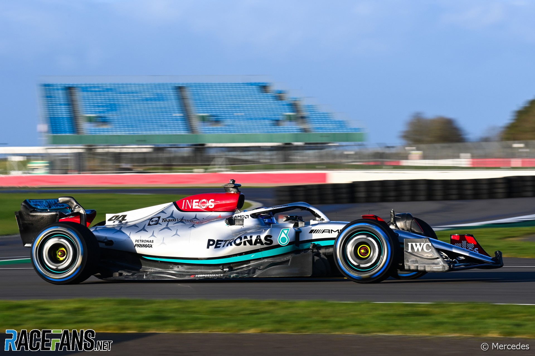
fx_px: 2898
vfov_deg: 7.0
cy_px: 178
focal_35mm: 195
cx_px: 268
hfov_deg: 10.5
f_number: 11
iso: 400
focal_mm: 195
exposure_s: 1/320
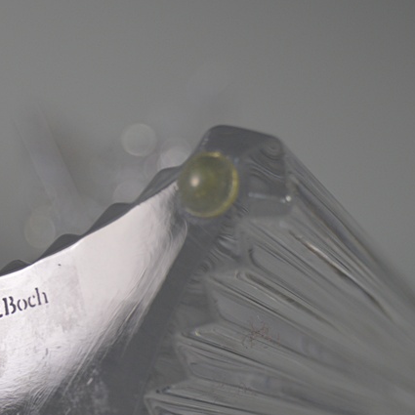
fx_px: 2238
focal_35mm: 165
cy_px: 254
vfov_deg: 10.6
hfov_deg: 10.6
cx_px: 144
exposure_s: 1/125
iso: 220
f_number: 5.6
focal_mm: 55
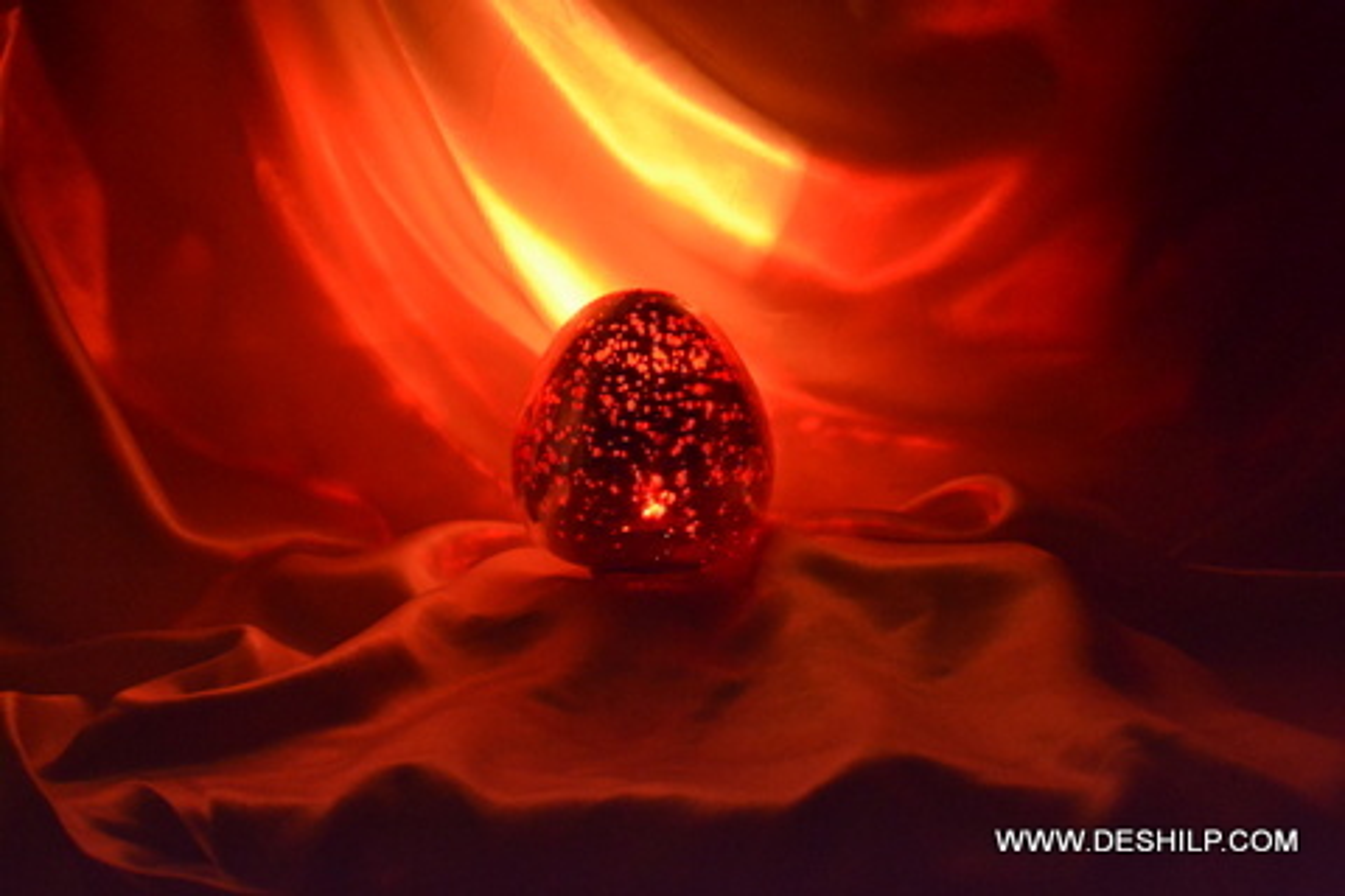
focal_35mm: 66
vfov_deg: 20.6
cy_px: 448
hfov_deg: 30.5
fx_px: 2466
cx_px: 672
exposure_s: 1/6
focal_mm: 44
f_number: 5.3
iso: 3200
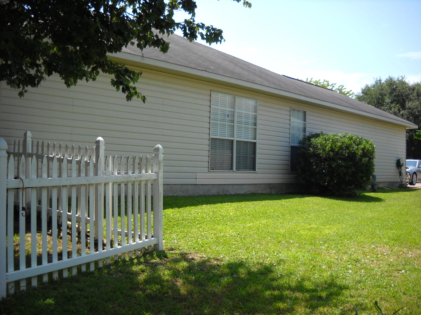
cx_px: 210
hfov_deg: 45.8
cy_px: 158
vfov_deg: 35.1
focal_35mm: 41
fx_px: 499
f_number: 5.5
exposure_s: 1/192
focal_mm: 6.72
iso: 64
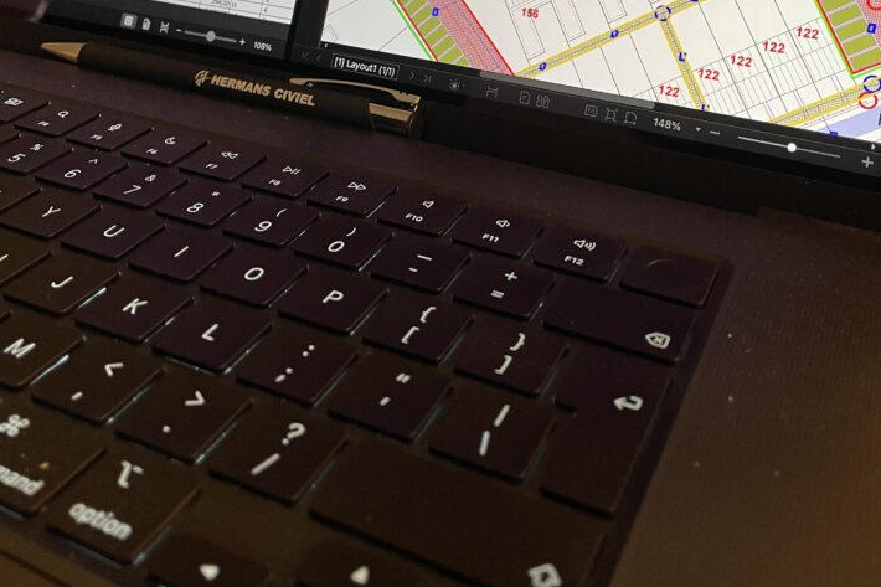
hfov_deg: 49.5
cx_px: 459
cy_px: 29
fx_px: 954
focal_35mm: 39
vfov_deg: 32.1
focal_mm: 4.2
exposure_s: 1/50
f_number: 1.6
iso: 160
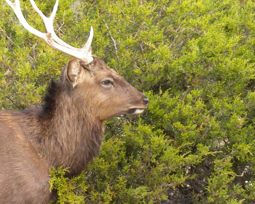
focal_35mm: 131
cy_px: 78
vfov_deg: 11.8
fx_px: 989
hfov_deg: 14.7
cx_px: 85
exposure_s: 1/337
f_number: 5.1
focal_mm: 17.7
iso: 640
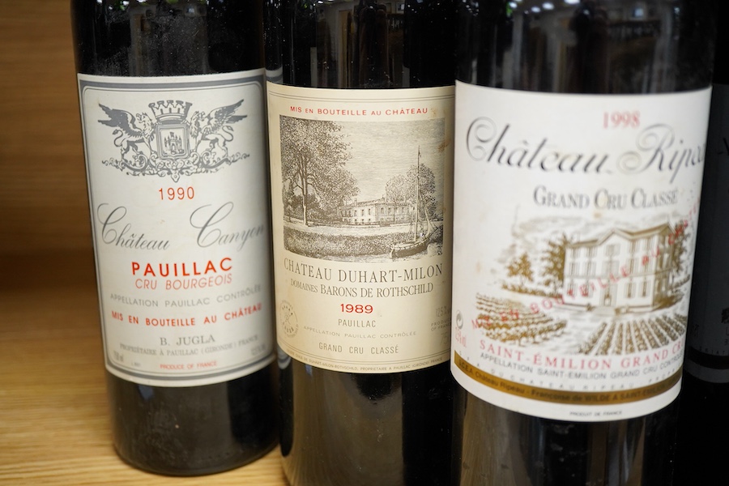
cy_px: 243
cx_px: 364
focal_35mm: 45
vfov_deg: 29.9
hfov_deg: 43.6
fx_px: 911
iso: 1250
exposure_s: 1/125
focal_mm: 30
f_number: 5.6
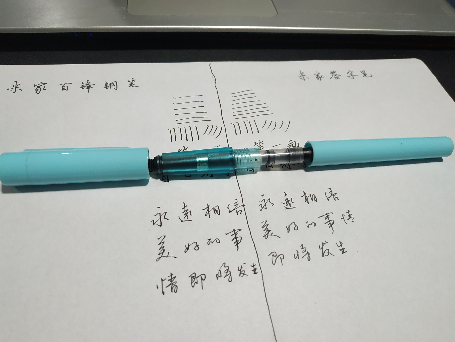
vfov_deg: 56.8
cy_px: 171
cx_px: 228
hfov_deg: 71.6
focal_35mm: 24
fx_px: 315
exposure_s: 1/33
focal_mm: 3.94
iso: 250
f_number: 1.9
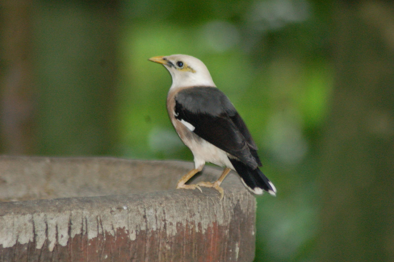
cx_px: 197
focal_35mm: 450
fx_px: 4921
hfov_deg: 4.6
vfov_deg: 3.0
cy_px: 131
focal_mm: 300
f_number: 5.6
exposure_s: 1/60
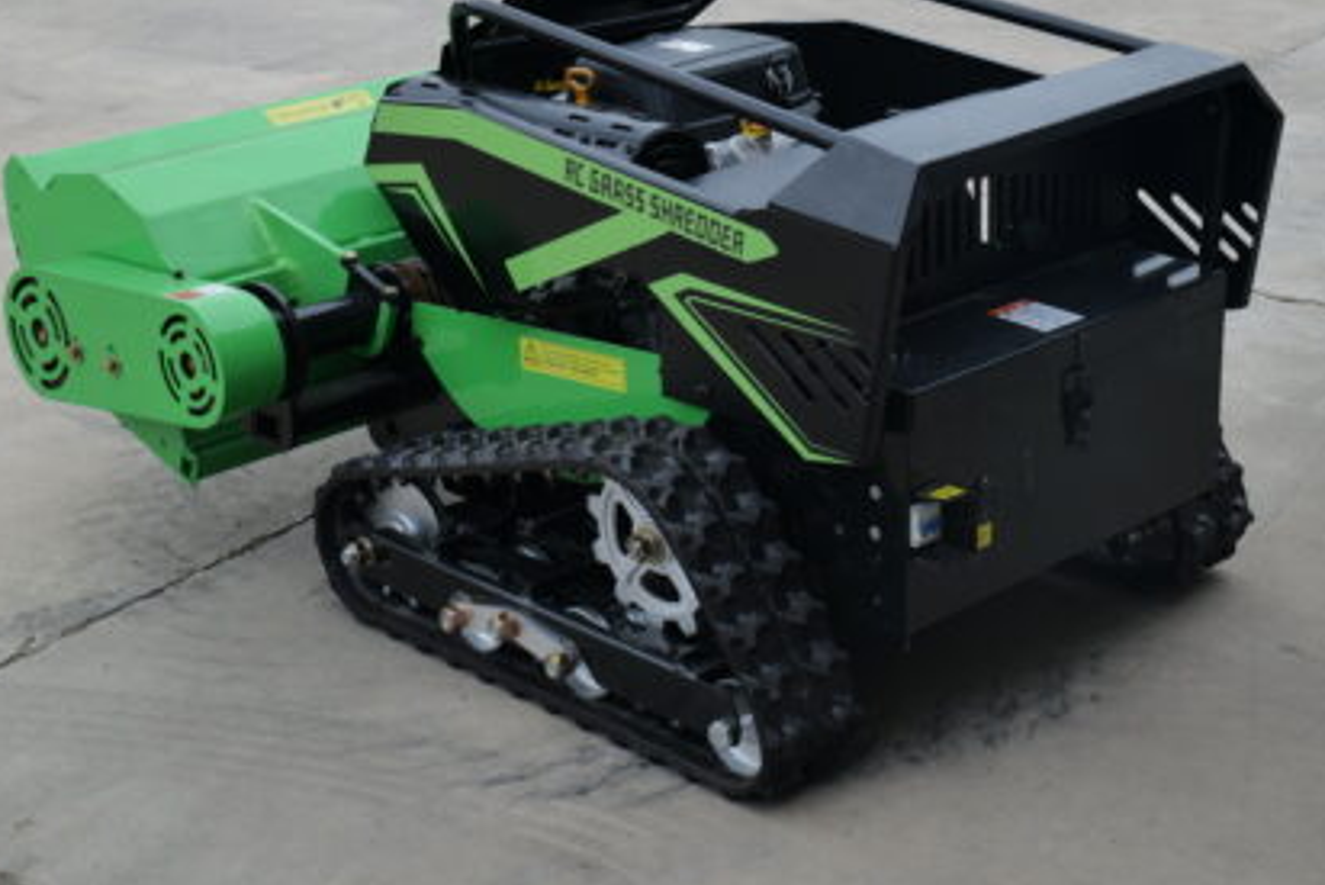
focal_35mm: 67
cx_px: 666
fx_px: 2467
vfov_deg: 20.2
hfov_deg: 30.1
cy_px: 277
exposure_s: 1/60
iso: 160
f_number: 11
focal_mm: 46
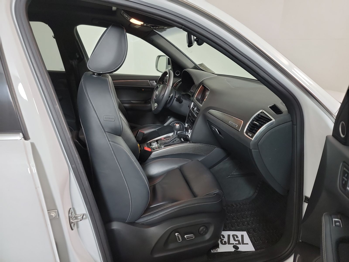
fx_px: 242
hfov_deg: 71.6
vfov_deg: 56.8
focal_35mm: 24
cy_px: 131
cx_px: 174
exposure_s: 1/59
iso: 276
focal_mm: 6.7
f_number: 1.8
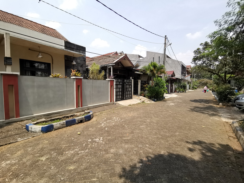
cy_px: 92
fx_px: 113
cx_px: 122
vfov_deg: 78.1
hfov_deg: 94.5
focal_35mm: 16
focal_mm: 2.35
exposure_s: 1/620
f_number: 2.2
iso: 50
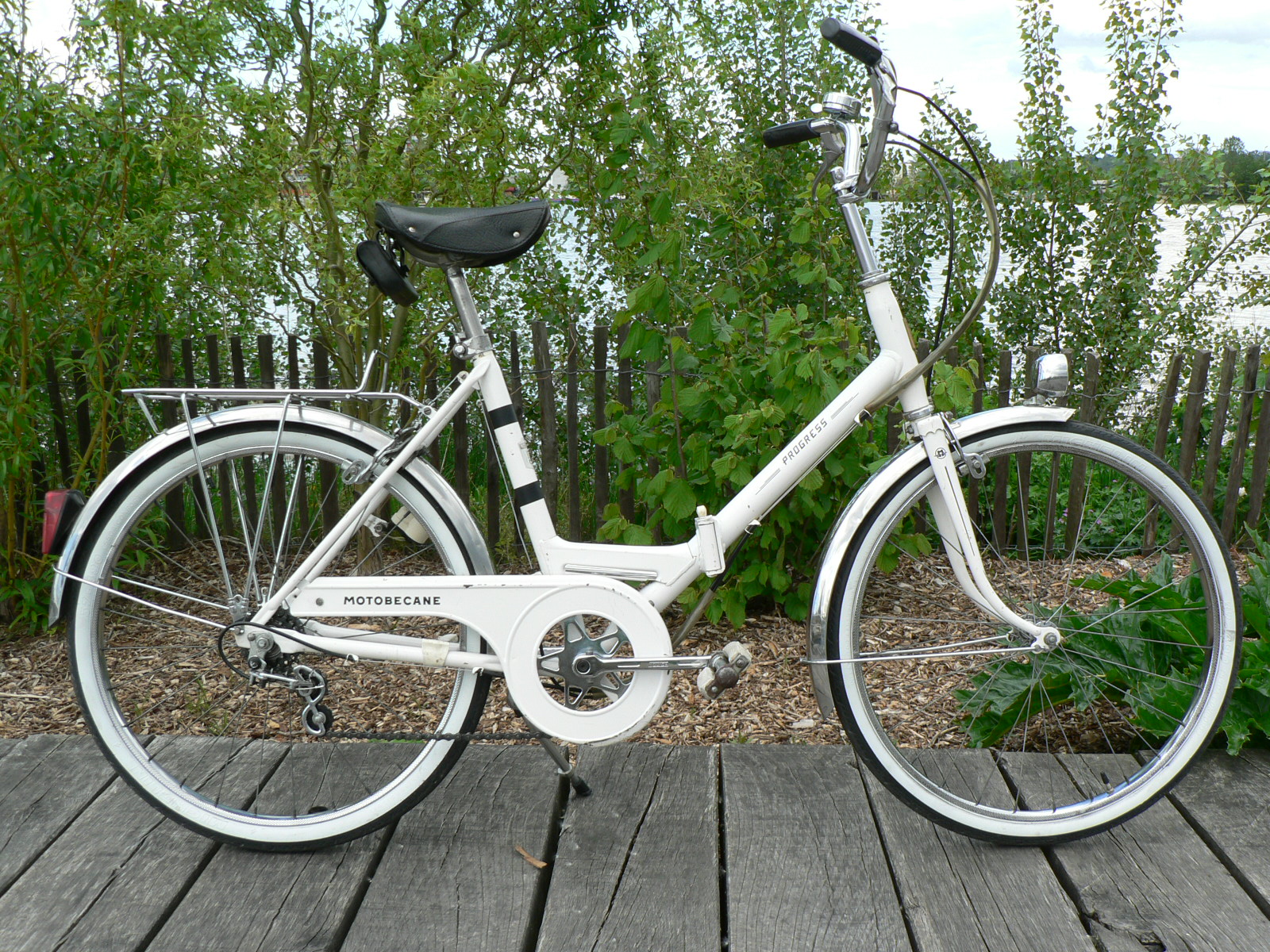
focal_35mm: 36
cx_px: 635
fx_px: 1321
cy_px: 476
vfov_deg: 39.7
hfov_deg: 51.4
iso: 80
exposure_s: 1/200
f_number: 4
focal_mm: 6
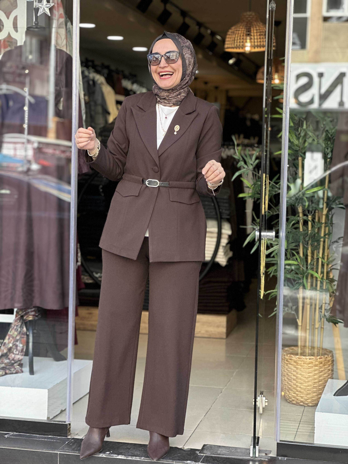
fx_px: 1032
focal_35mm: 77
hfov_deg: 19.1
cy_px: 232
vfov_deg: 25.3
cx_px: 174
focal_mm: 9
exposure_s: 1/121
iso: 40
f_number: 2.8
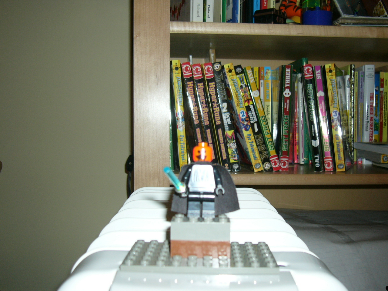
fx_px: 426
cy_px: 146
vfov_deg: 37.7
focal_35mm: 38
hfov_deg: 49.0
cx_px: 194
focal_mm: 6.3
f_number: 2.9
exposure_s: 1/60
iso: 100
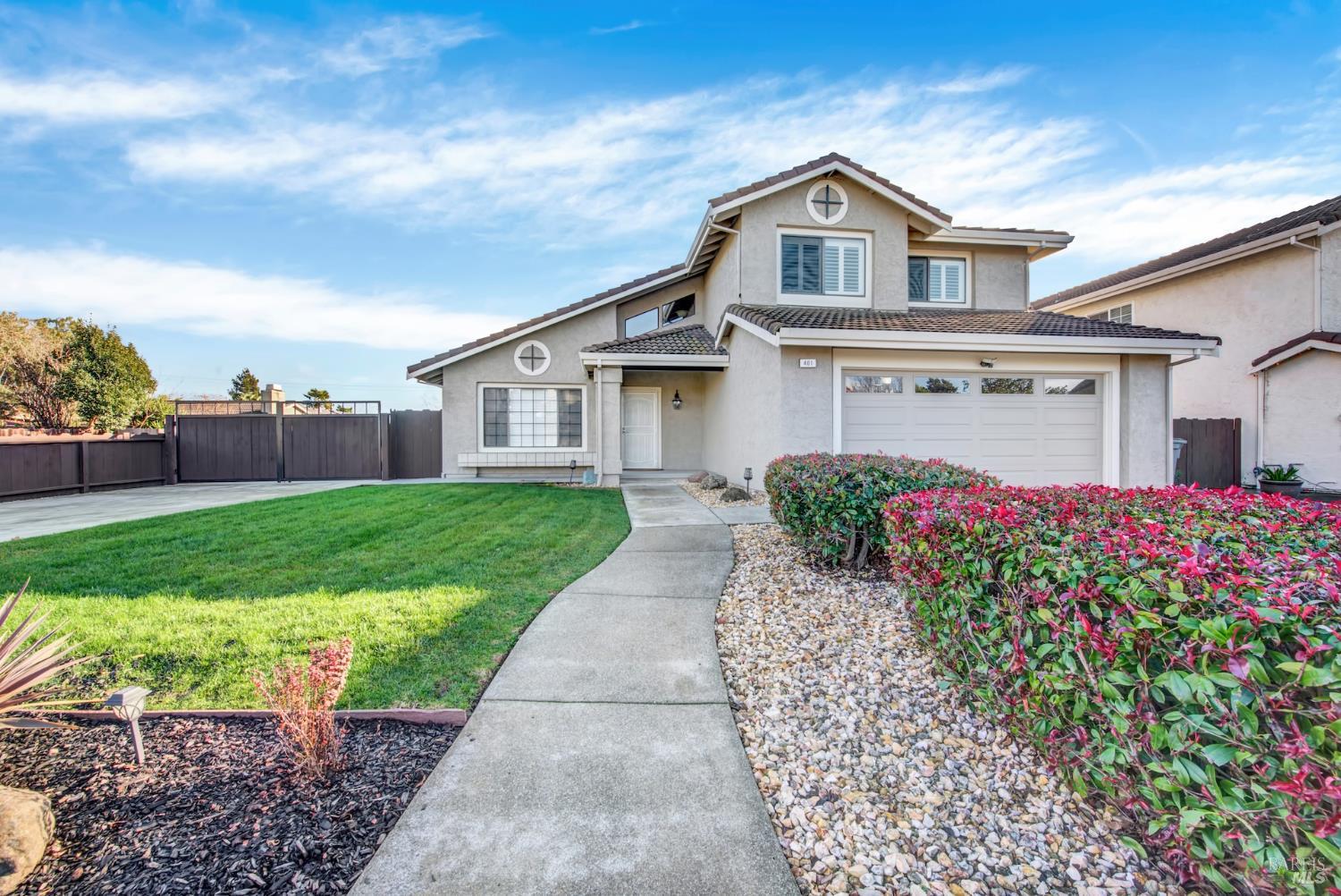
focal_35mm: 14
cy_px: 448
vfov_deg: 81.3
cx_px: 670
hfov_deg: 104.2
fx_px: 522
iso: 100
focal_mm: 14
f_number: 14
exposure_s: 1/30
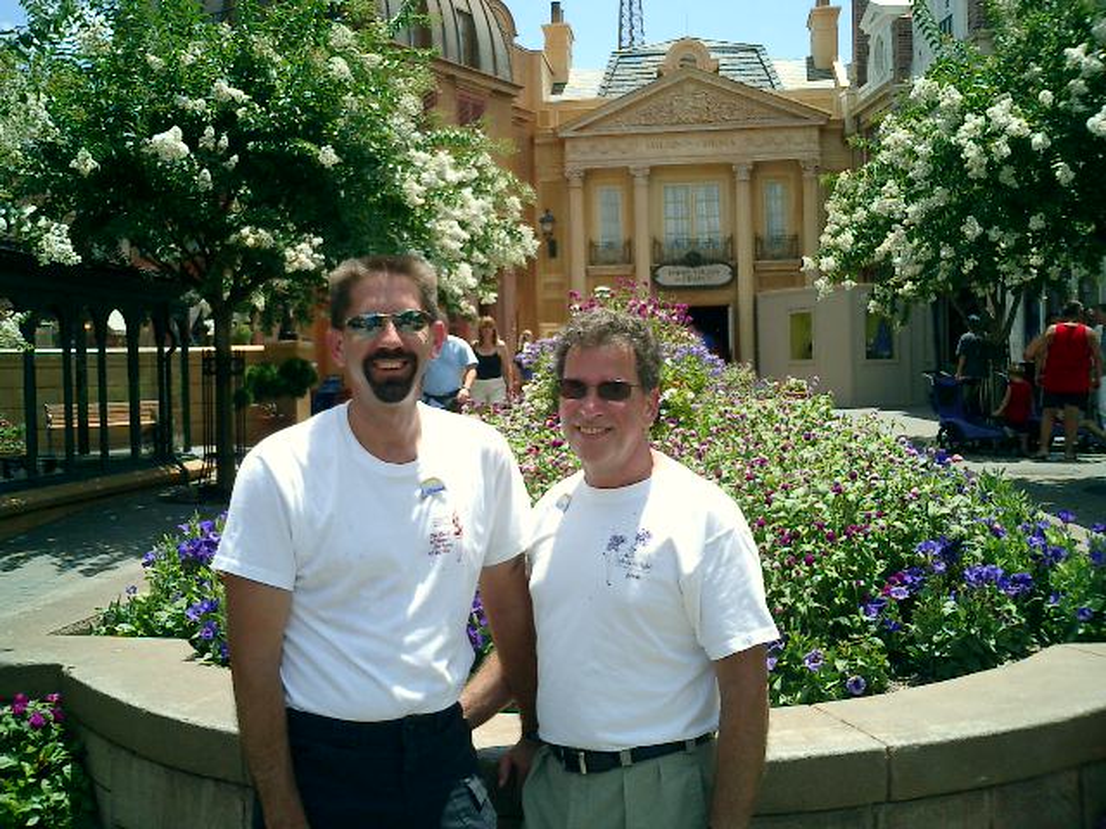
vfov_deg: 39.7
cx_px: 553
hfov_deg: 51.4
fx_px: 1150
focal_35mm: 36
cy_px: 414
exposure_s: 1/1250
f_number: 3.2
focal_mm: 7.5
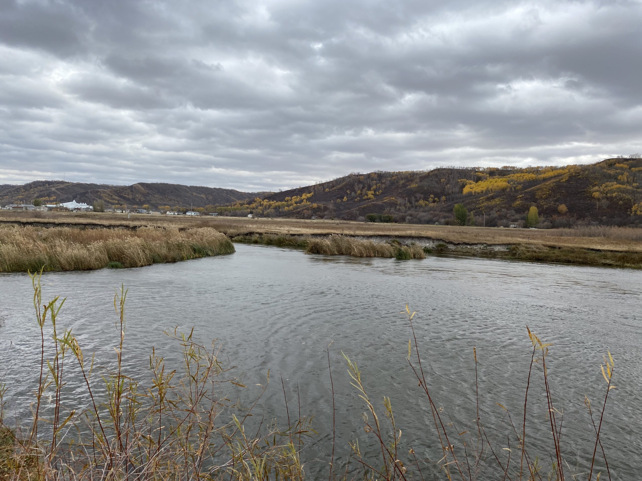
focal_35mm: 26
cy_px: 240
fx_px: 482
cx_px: 321
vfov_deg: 53.1
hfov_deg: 67.3
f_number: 1.8
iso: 32
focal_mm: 4.25
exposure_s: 1/1300
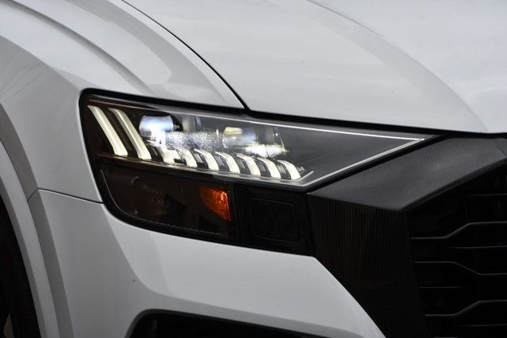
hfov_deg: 13.6
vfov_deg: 9.1
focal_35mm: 151
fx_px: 2126
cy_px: 169
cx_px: 254
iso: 200
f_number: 7.1
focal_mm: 100
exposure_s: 1/250
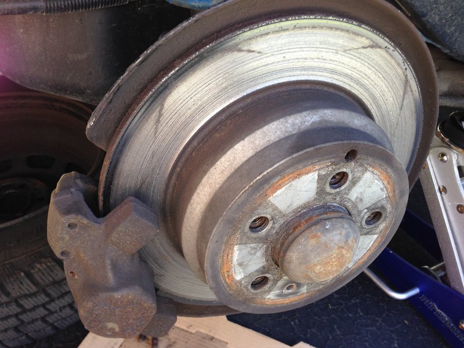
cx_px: 232
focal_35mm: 33
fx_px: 442
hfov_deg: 55.4
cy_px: 174
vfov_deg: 42.9
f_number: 2.4
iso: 50
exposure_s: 1/60
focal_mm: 4.12
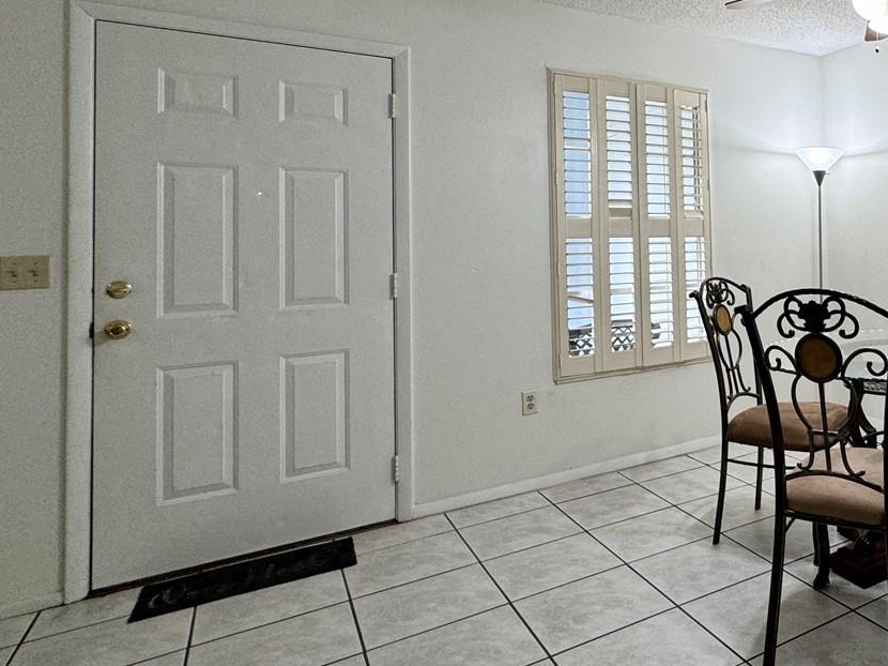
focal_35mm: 27
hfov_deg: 55.0
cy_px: 223
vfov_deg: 50.4
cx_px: 829
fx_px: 692
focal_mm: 2.22
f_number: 2.2
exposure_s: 1/120
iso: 125
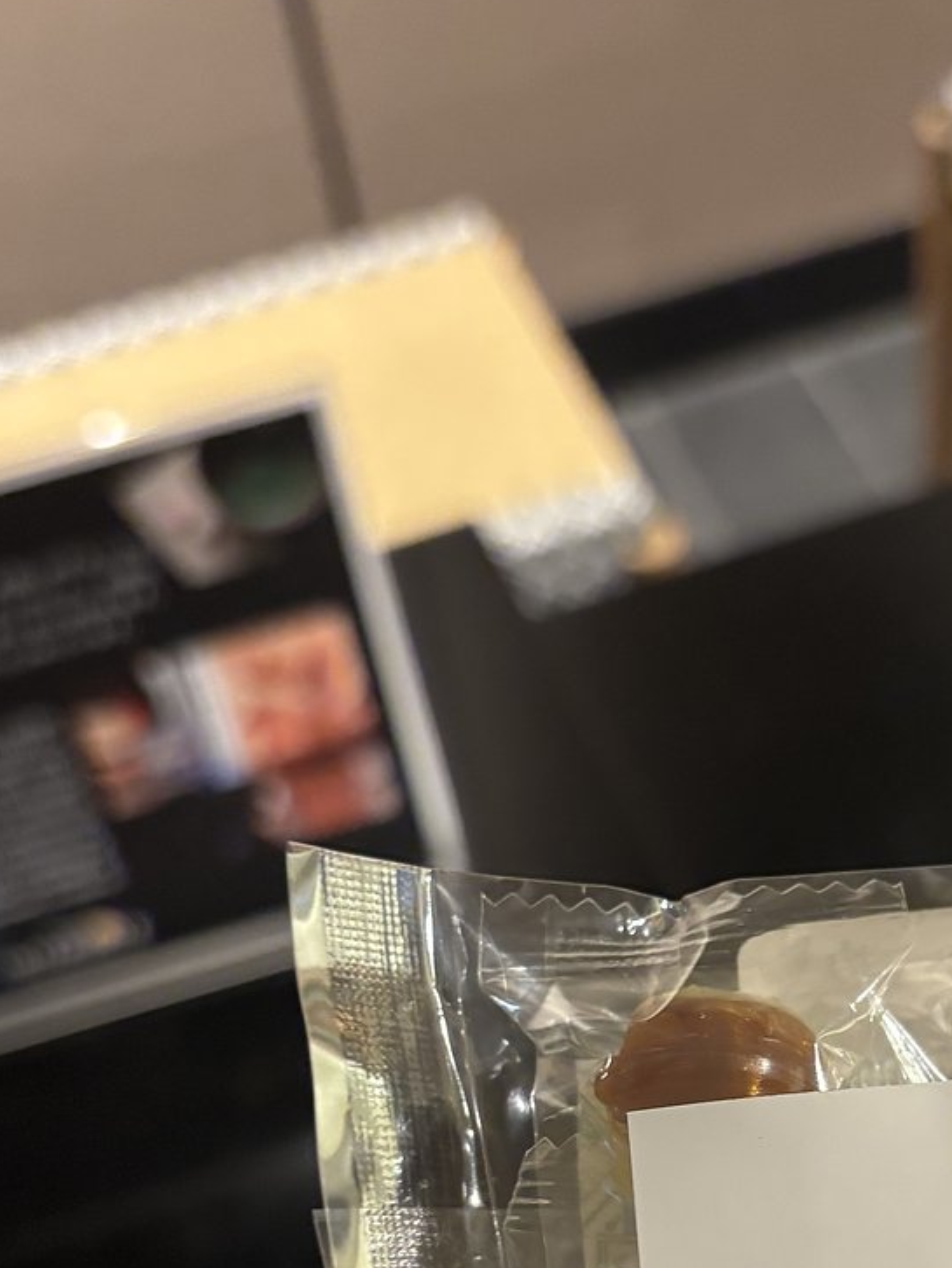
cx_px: 744
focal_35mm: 55
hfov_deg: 26.2
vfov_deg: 33.4
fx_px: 2016
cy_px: 1093
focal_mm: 5.96
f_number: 1.6
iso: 400
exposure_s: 1/60
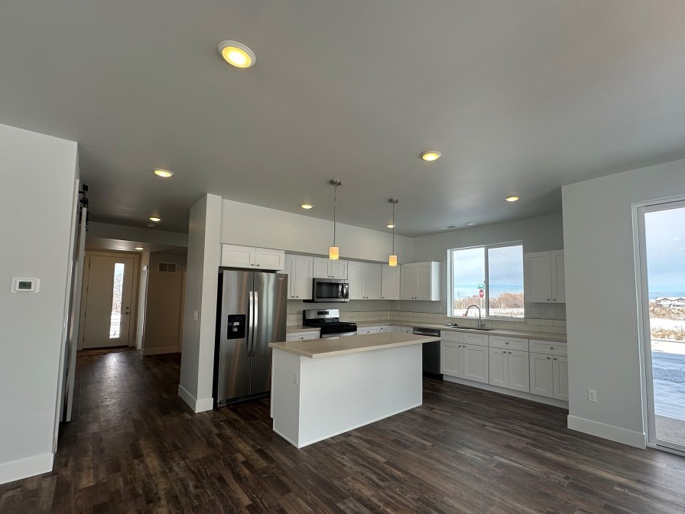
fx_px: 317
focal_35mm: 16
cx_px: 383
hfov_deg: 94.1
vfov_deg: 78.0
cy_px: 275
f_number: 2.2
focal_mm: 2.22
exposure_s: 1/319
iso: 40
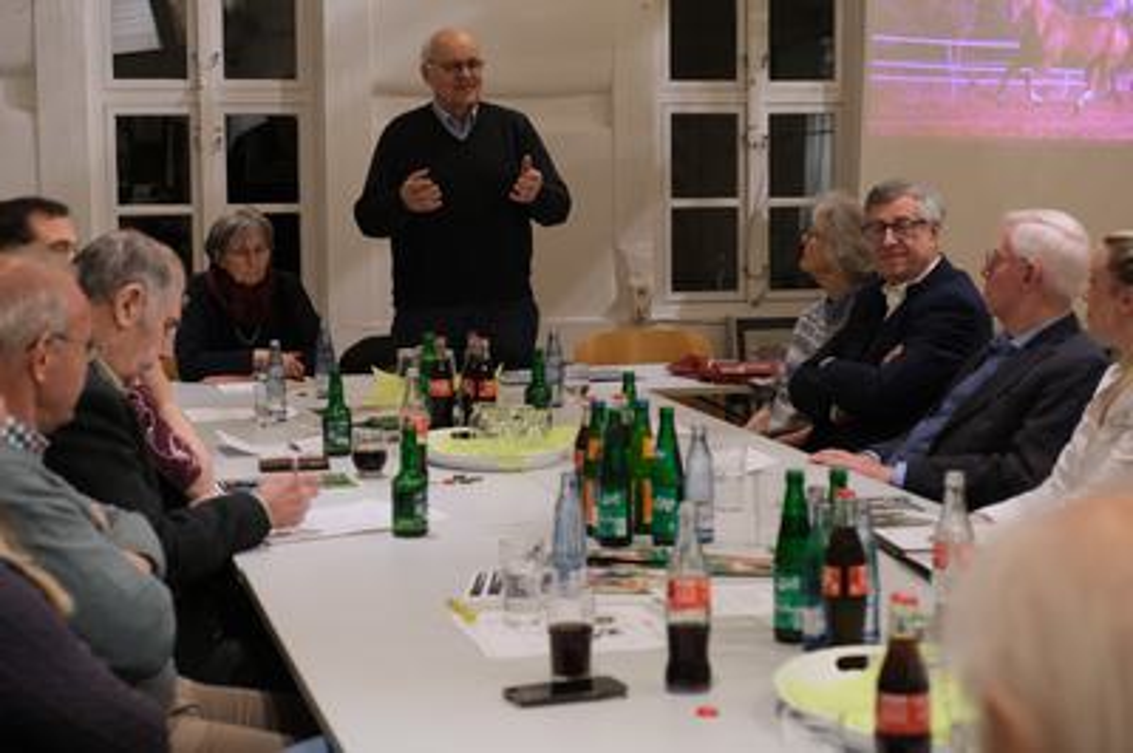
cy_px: 376
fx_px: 2075
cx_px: 566
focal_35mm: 66
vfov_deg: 20.6
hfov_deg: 30.5
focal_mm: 43.9
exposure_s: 1/160
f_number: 5
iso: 4000
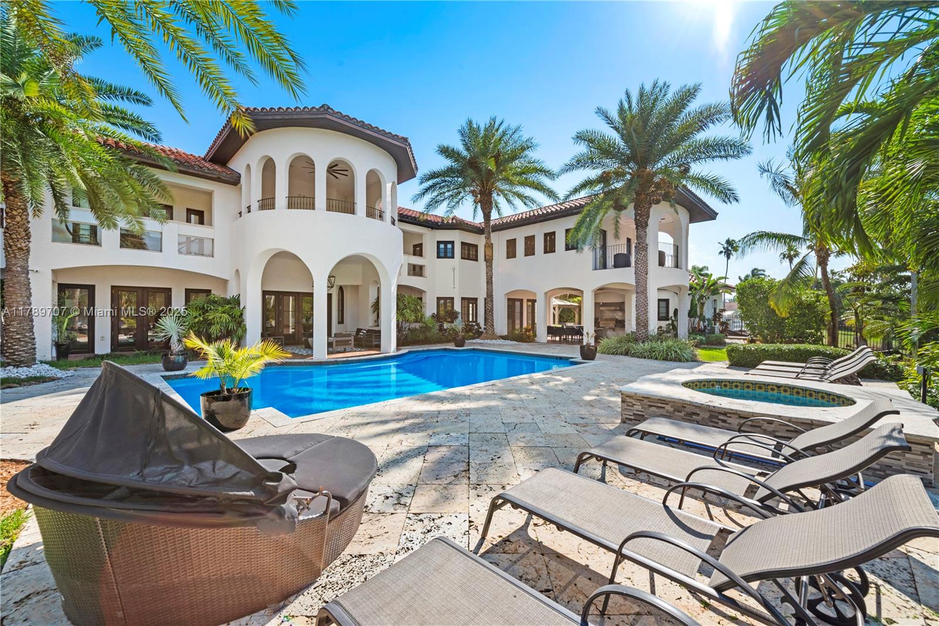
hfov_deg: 104.2
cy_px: 313
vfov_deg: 81.2
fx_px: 365
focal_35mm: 14
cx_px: 470
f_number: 11
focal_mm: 14
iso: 100
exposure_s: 1/250
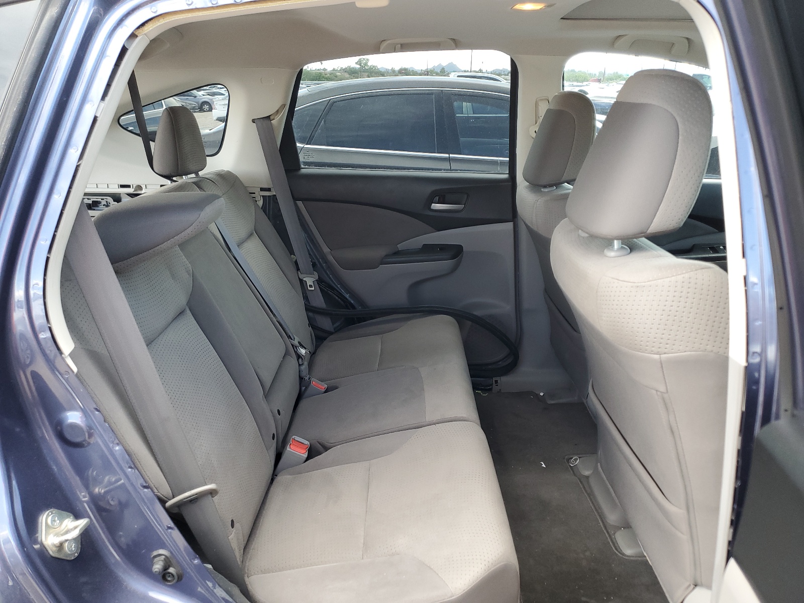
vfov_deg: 53.1
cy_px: 302
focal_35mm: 26
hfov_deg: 67.3
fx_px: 604
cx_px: 402
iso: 78
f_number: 1.5
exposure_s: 1/120
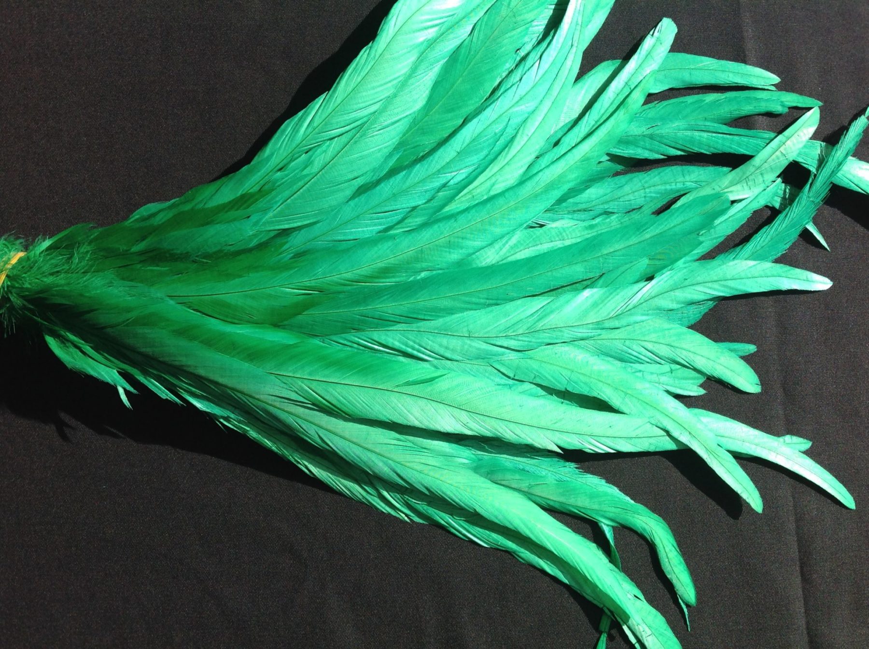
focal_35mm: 35
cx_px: 434
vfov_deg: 40.6
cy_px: 324
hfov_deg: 52.7
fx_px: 877
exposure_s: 1/1209
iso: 50
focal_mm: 4.28
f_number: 2.4
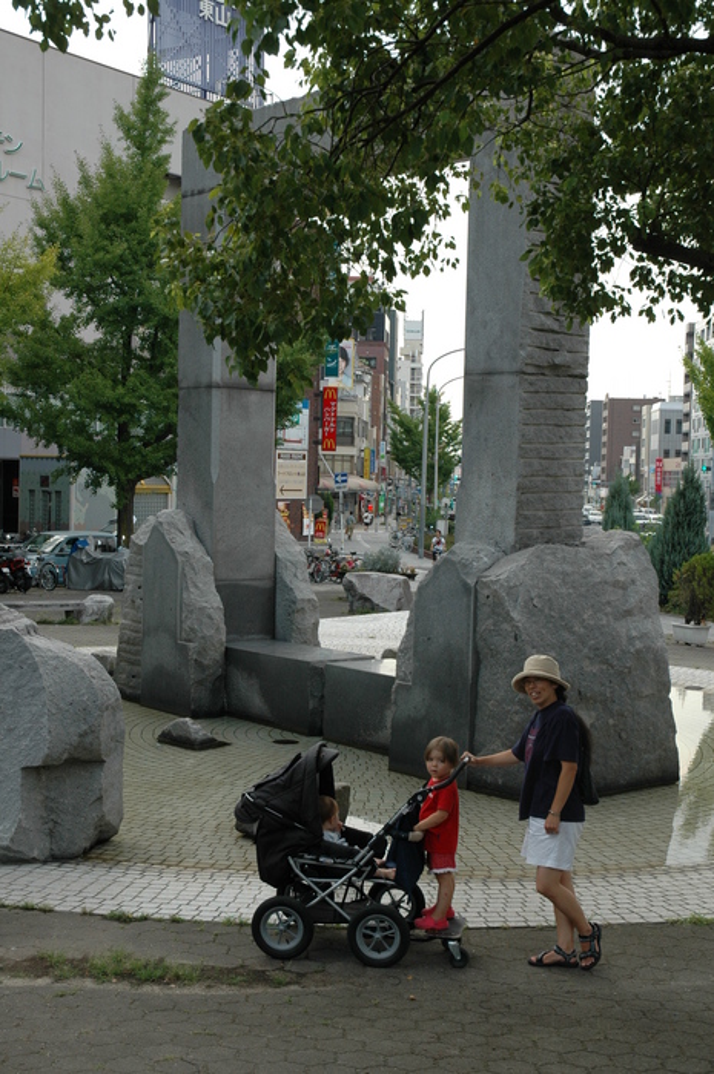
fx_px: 1521
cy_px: 537
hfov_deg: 26.4
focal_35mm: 51
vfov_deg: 38.9
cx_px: 357
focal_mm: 34
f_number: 7.1
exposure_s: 1/200
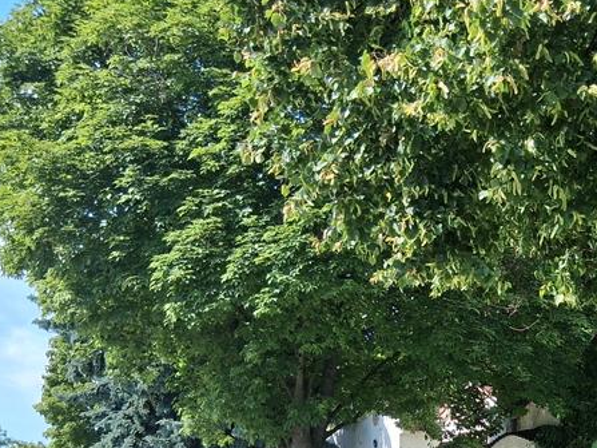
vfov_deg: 20.2
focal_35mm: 67
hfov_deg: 27.1
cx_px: 620
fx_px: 1155
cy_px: 568
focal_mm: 3.98
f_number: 1.8
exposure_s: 1/515
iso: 25
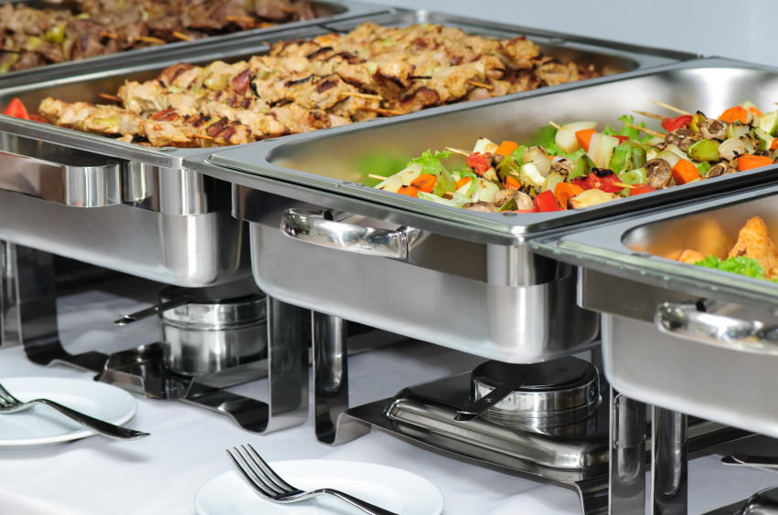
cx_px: 389
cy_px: 258
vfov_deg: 8.7
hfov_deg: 13.1
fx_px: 3397
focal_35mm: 158
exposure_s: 1/60
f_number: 5.6
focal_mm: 105
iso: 400
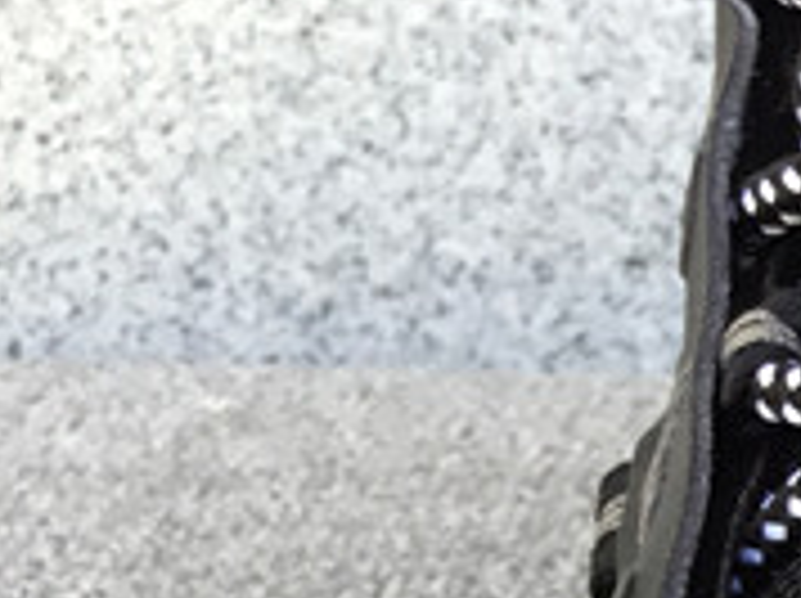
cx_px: 1786
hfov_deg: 11.0
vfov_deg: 9.0
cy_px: 1131
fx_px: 3628
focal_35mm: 157
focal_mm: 3.3
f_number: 2.4
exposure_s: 1/100
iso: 32
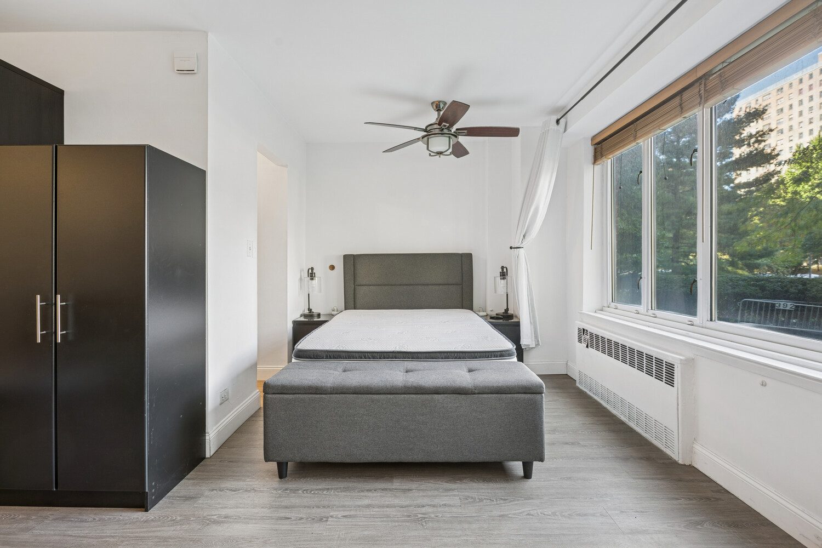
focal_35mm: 17
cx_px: 411
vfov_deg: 70.4
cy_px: 274
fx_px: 388
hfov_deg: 93.3
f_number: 8
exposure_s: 1/1.25
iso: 100
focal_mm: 17
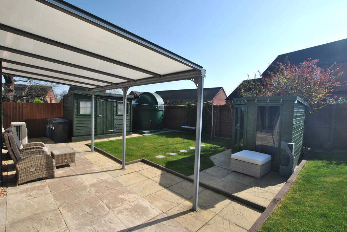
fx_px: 159
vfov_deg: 72.2
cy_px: 116
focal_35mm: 16
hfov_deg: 94.9
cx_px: 174
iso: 100
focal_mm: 11
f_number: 8
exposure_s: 1/250
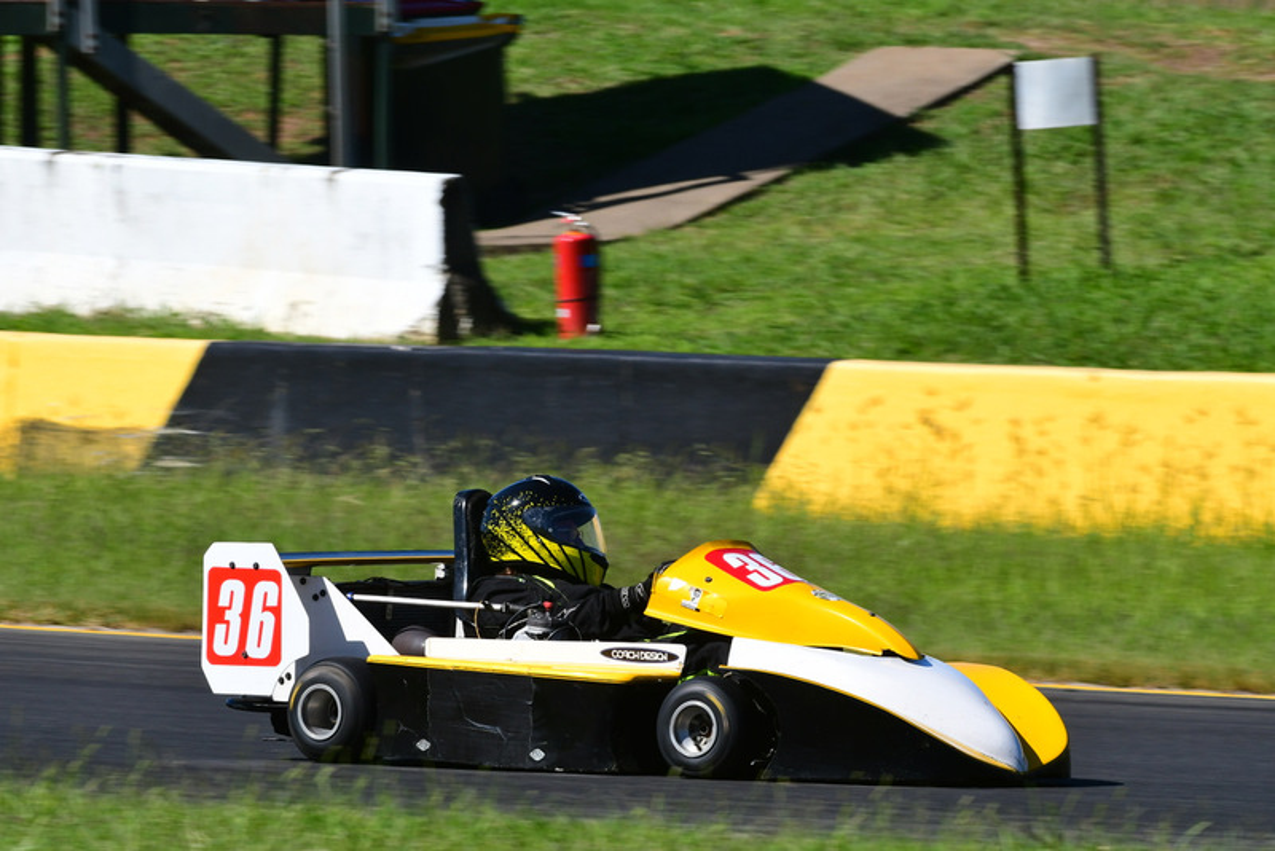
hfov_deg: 5.7
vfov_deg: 3.8
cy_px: 426
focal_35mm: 360
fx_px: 12754
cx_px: 638
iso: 500
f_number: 13
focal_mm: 240
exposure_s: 1/640
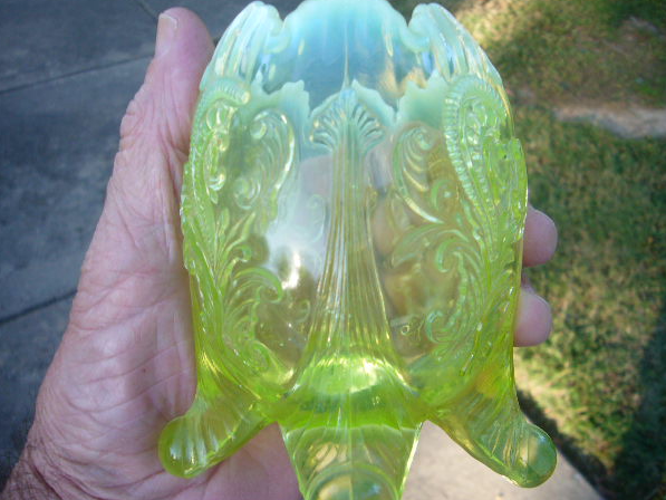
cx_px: 331
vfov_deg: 46.8
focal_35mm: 30
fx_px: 577
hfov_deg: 60.0
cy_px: 251
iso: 80
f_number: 2.8
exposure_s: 1/100
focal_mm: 4.6
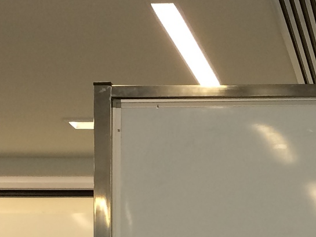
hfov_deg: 14.4
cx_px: 370
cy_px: 411
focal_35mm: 133
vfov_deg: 10.5
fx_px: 1214
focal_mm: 4.15
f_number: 2.2
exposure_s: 1/30
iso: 40
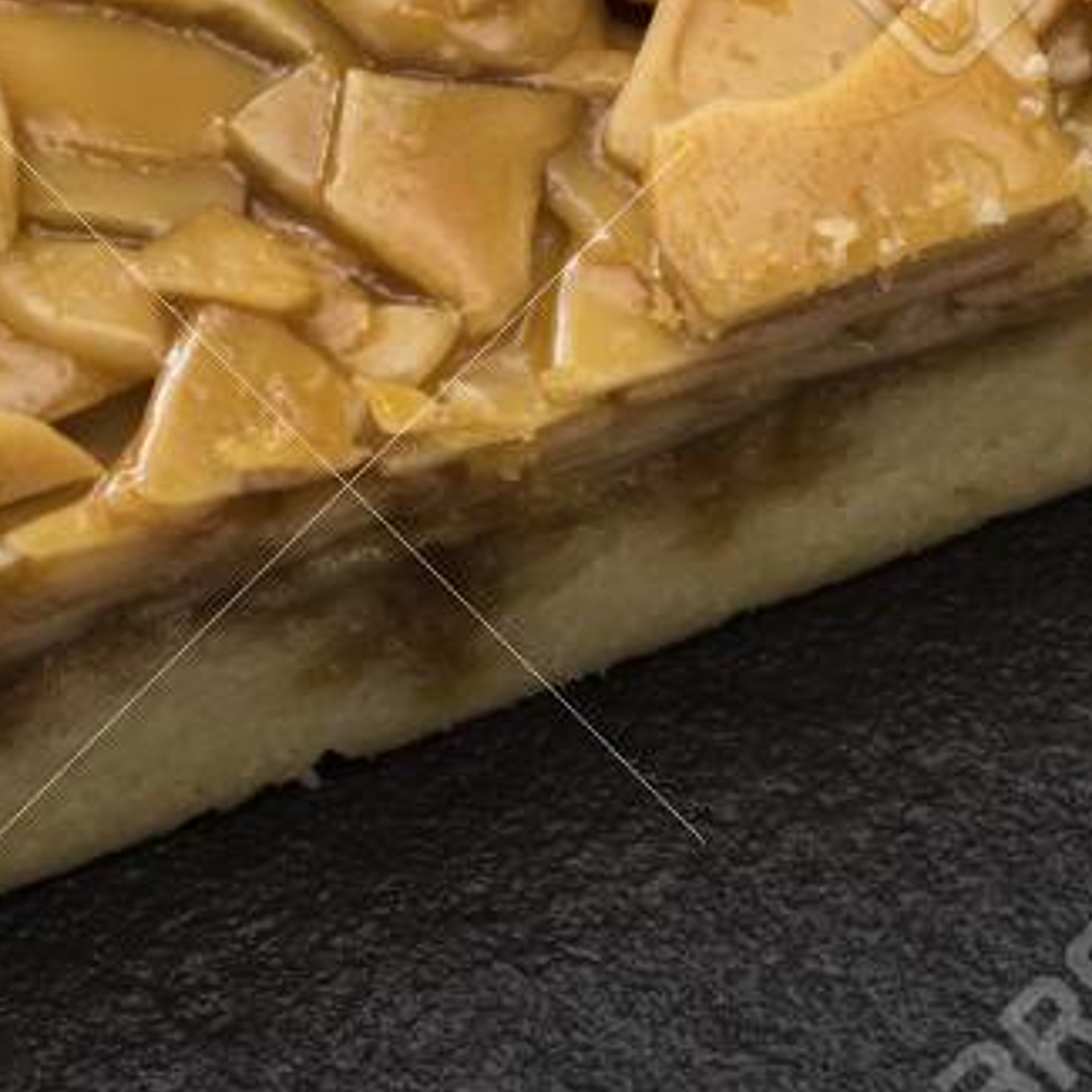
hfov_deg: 8.6
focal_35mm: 204
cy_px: -240
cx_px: 343
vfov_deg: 8.5
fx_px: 7281
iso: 100
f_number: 16
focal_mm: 60
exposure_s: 1/125
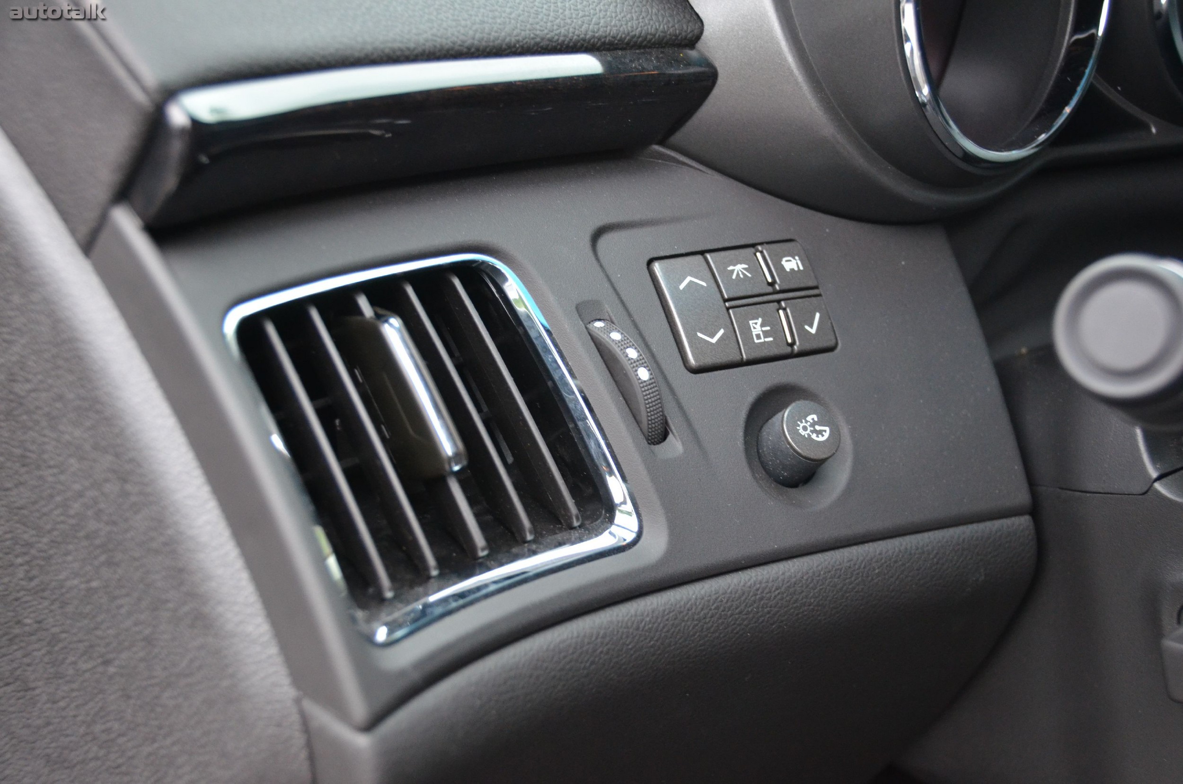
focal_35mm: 57
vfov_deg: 23.7
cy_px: 392
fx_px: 1869
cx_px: 592
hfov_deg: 35.1
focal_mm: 38
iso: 1600
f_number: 4.2
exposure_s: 1/250
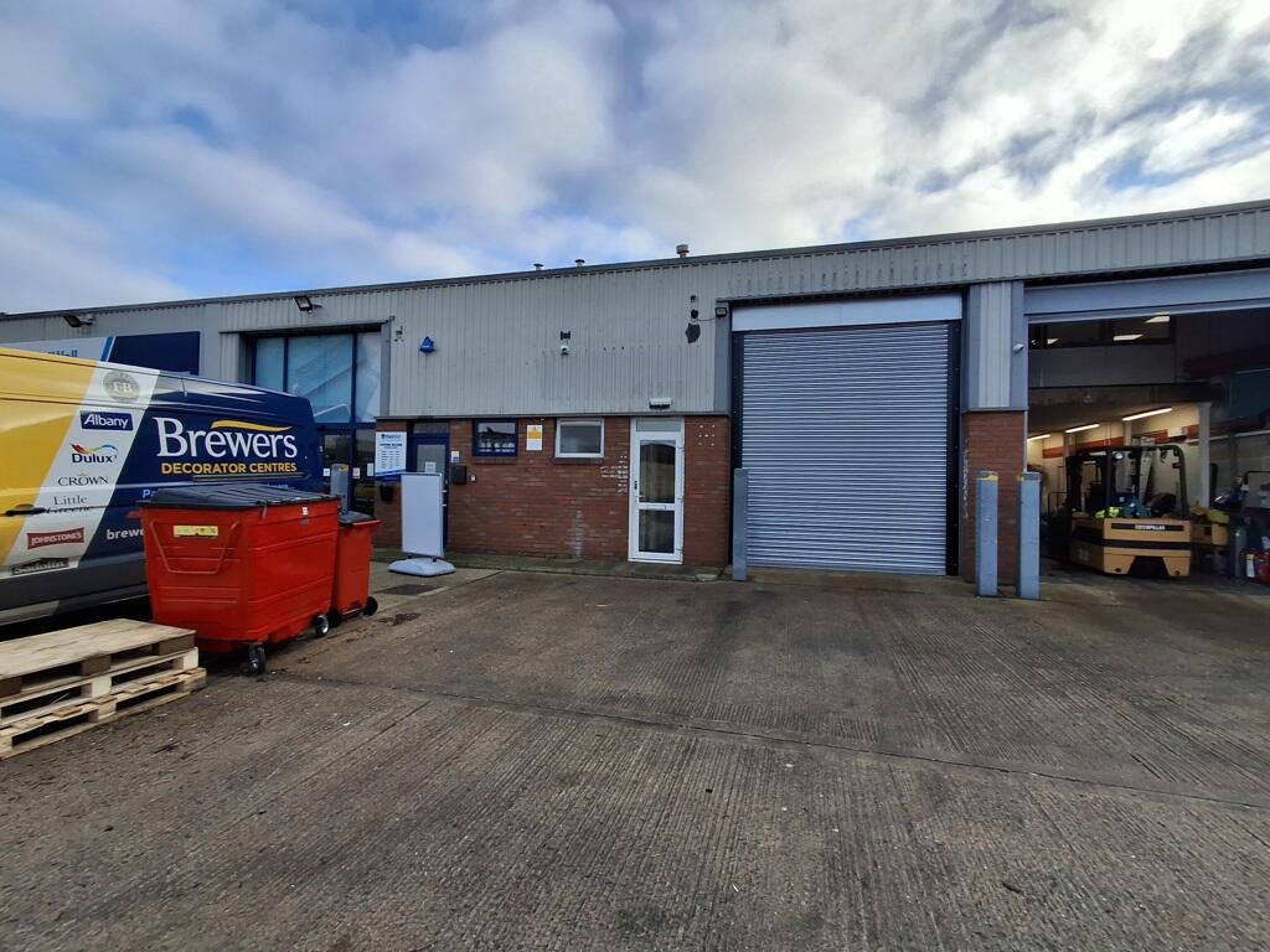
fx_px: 587
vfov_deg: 78.1
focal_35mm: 16
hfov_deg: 94.5
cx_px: 635
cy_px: 476
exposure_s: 1/1130
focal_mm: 1.64
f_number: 2.2
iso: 40
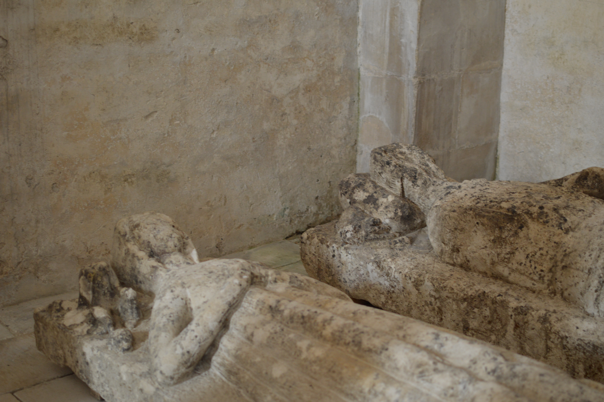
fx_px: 880
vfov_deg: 25.7
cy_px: 201
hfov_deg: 37.9
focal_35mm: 52
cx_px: 302
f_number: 2
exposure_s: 1/40
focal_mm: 35
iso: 400
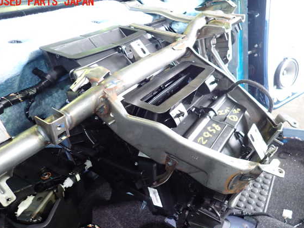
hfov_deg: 65.3
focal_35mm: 27
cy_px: 118
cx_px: 159
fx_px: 237
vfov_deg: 51.3
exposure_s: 1/25
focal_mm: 4.5
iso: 800
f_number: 2
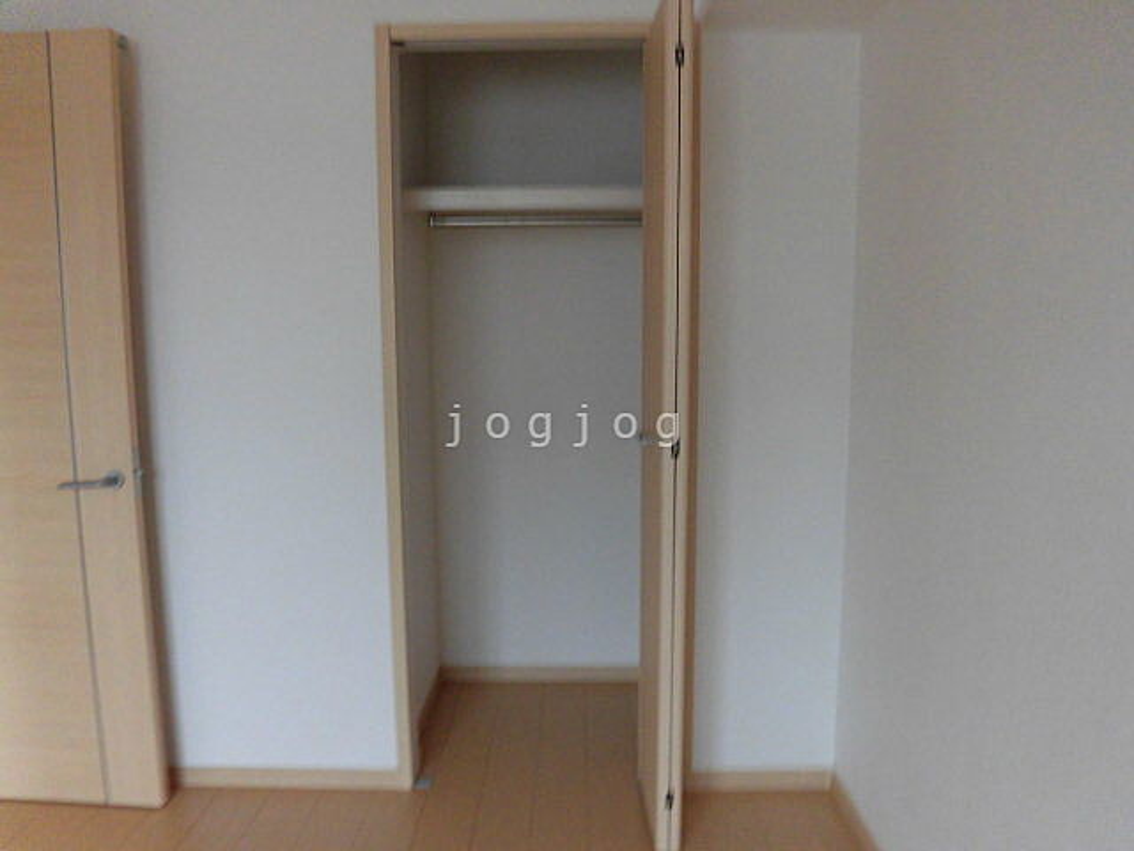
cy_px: 426
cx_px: 567
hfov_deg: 71.6
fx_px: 786
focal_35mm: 24
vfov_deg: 56.8
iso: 200
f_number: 3.1
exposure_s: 1/50
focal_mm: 4.3
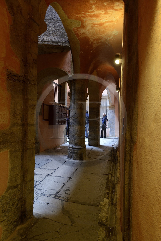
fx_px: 215
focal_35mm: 32
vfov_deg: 58.7
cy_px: 120
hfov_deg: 41.1
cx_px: 80
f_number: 5.6
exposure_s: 1/10
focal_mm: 32
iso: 1600
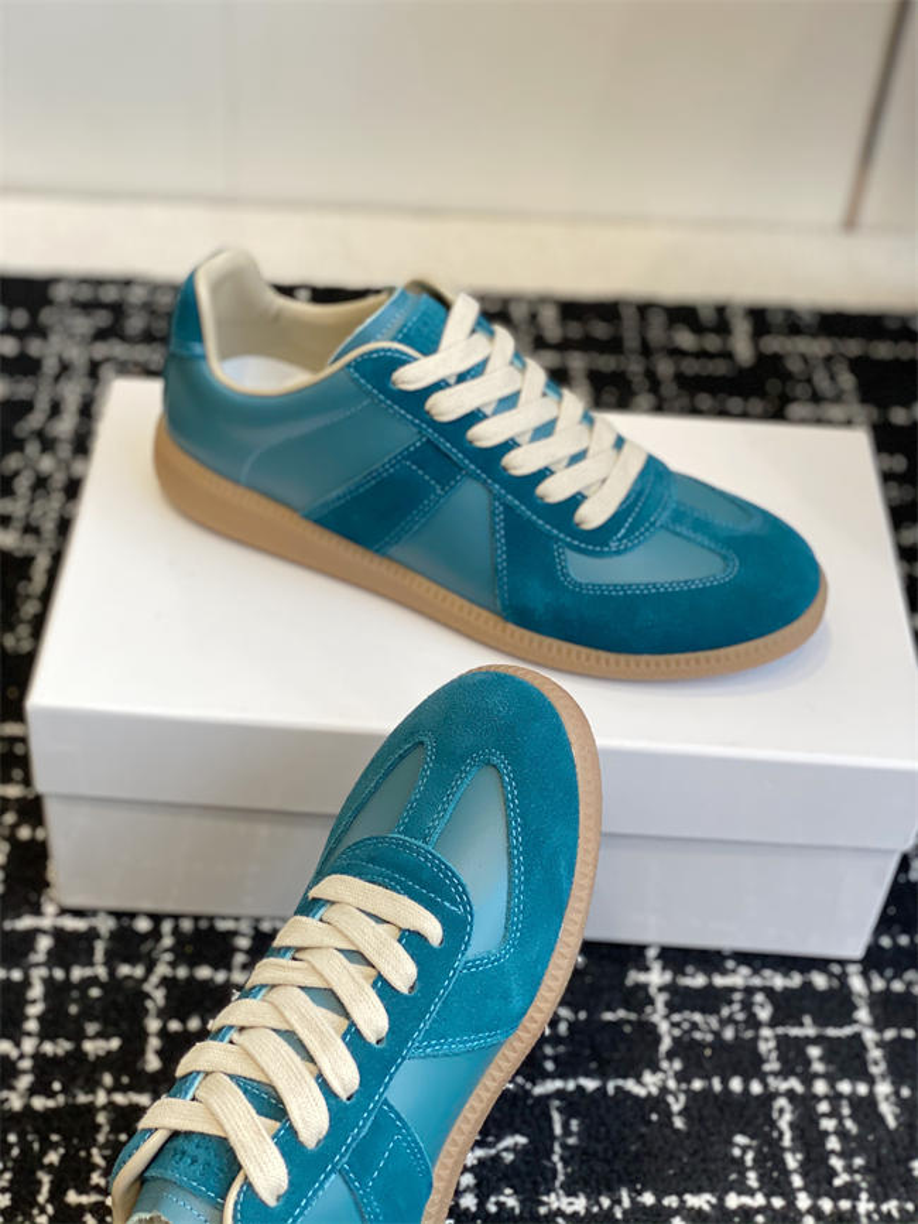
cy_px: 612
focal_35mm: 52
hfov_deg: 28.0
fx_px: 1838
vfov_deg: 36.8
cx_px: 459
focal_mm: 6
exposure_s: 1/122
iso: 64
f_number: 2
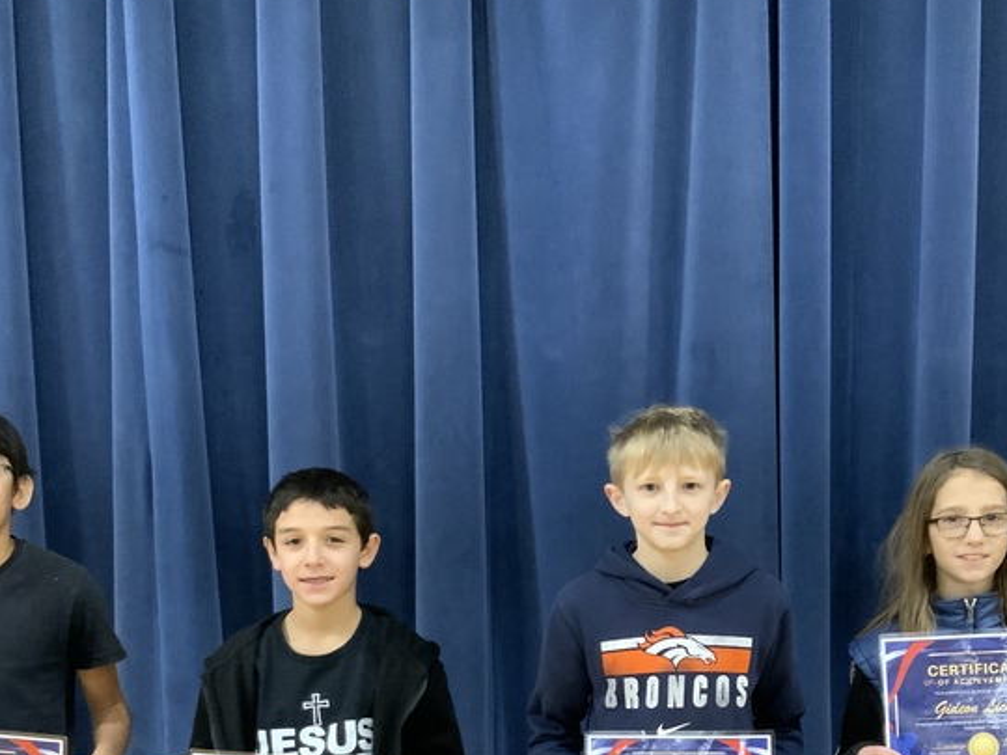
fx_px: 1600
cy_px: 673
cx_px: 625
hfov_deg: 34.8
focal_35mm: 55
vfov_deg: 25.8
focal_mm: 3
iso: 320
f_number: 1.8
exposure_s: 1/40
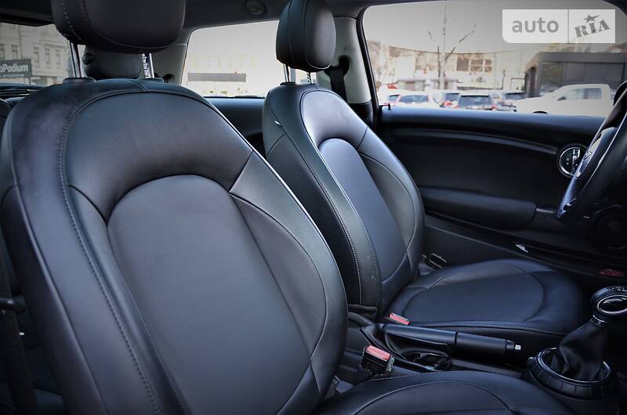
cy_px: 208
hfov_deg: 67.5
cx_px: 314
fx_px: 469
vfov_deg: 47.7
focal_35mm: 27
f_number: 3.5
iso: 450
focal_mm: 18
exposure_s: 1/60
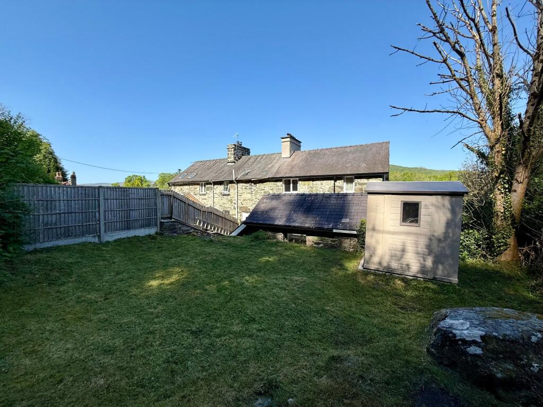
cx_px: 272
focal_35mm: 14
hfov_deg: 102.1
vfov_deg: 85.7
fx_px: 220
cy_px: 204
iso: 50
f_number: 2.2
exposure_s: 1/1125
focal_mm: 2.22
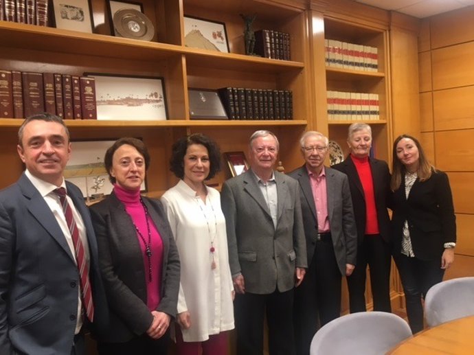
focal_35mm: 29
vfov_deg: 48.2
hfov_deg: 61.7
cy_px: 178
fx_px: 397
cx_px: 237
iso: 64
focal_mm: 4.15
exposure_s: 1/33
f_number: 2.2
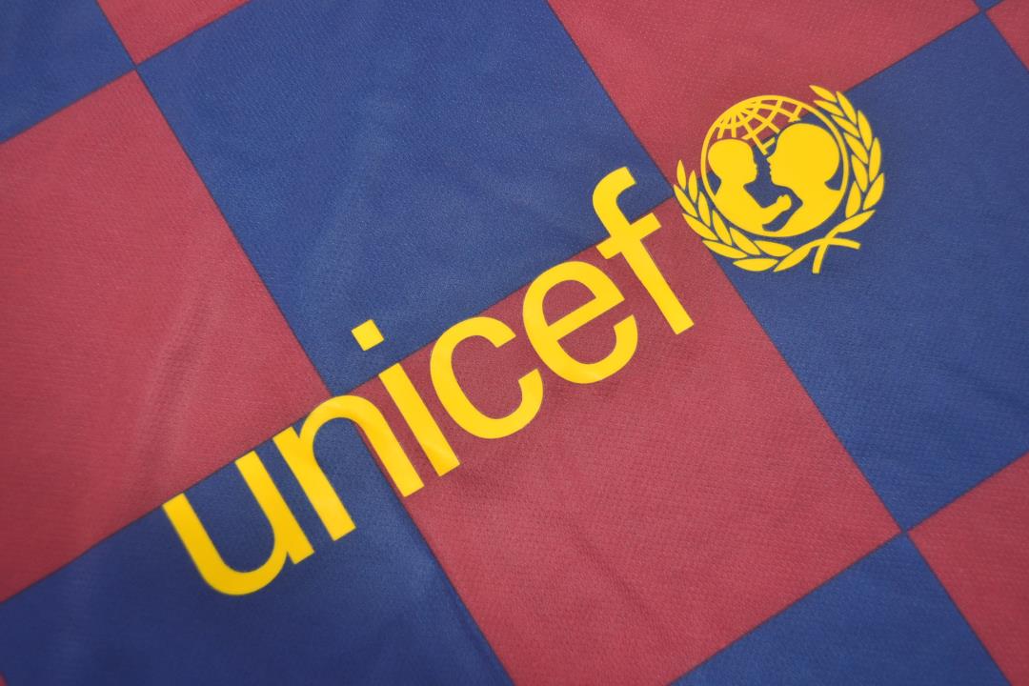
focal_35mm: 45
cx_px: 514
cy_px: 343
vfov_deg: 29.9
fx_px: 1286
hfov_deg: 43.6
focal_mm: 30
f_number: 4.5
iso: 200
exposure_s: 1/60
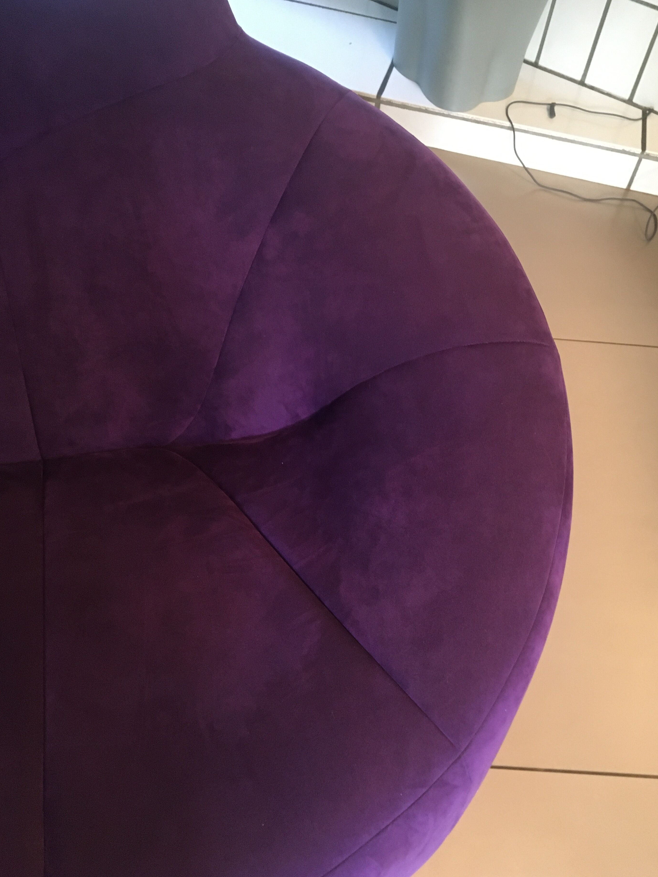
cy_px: 426
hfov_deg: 44.1
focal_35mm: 32
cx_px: 346
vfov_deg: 56.8
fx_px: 811
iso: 250
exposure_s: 1/17
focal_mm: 4.15
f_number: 2.2
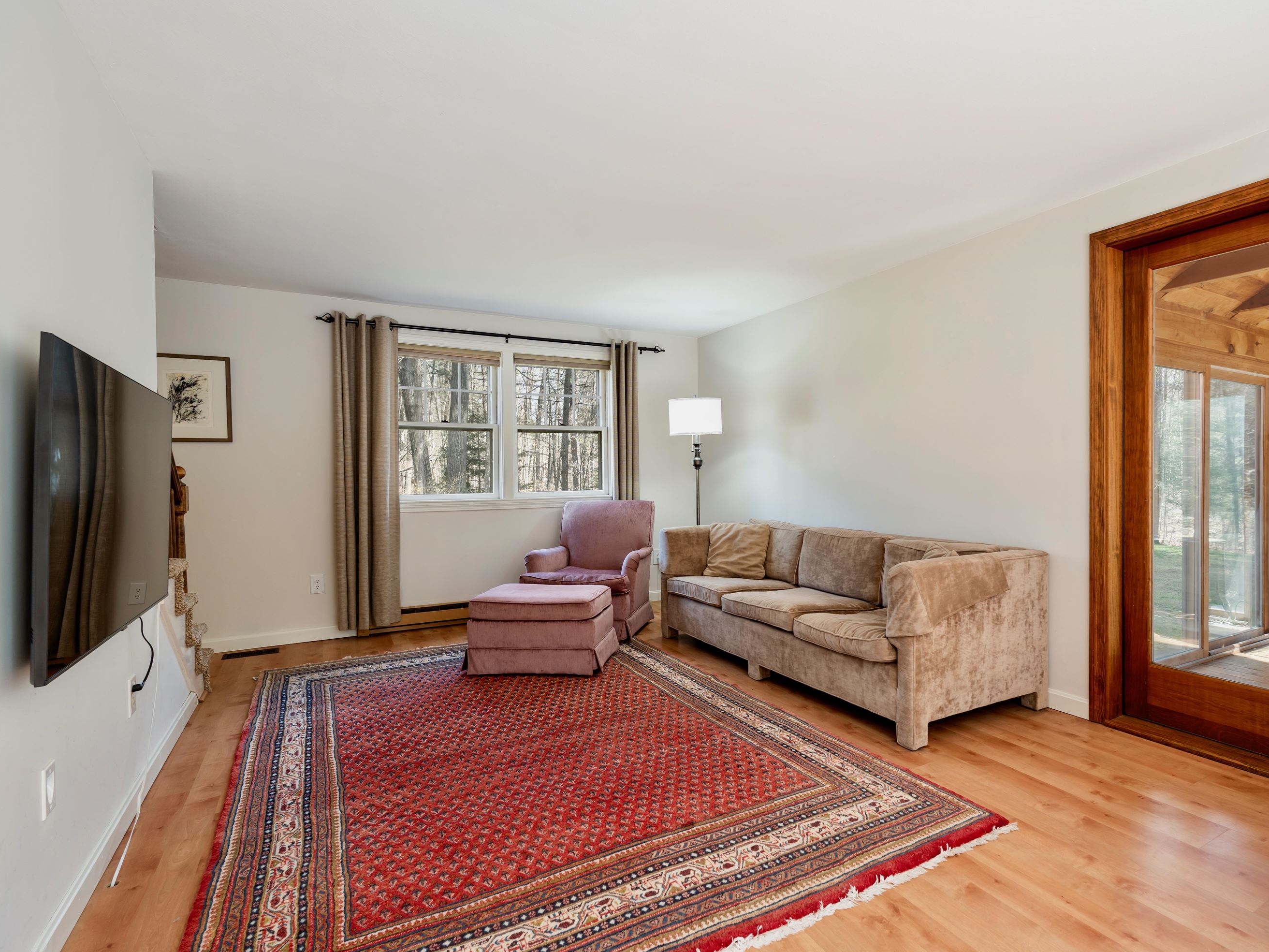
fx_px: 660
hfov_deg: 87.3
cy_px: 470
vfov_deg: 71.6
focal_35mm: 18
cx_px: 716
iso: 100
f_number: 8
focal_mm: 16
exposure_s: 1/3
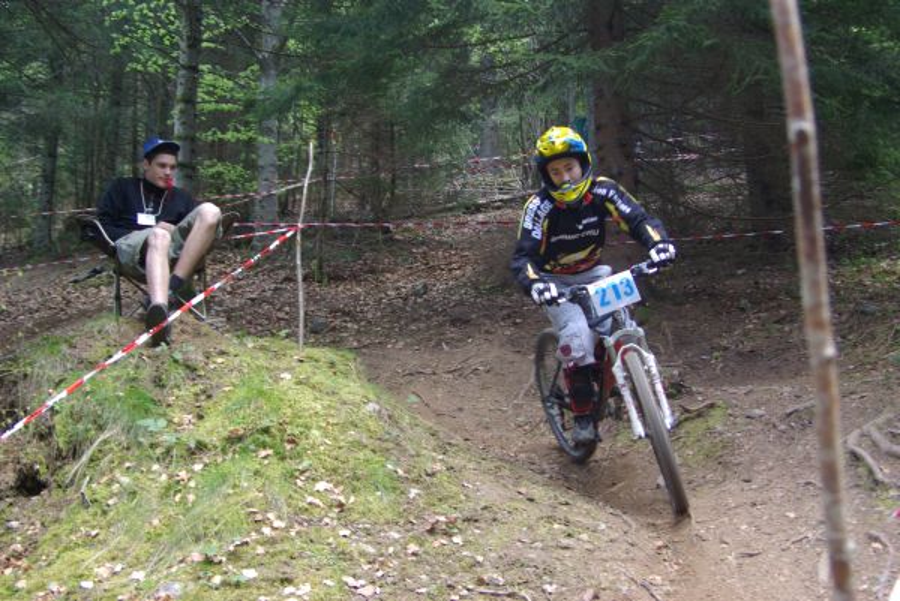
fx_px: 1051
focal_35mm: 42
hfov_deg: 46.4
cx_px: 450
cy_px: 300
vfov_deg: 31.9
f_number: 4.5
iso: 400
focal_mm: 28
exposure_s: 1/45
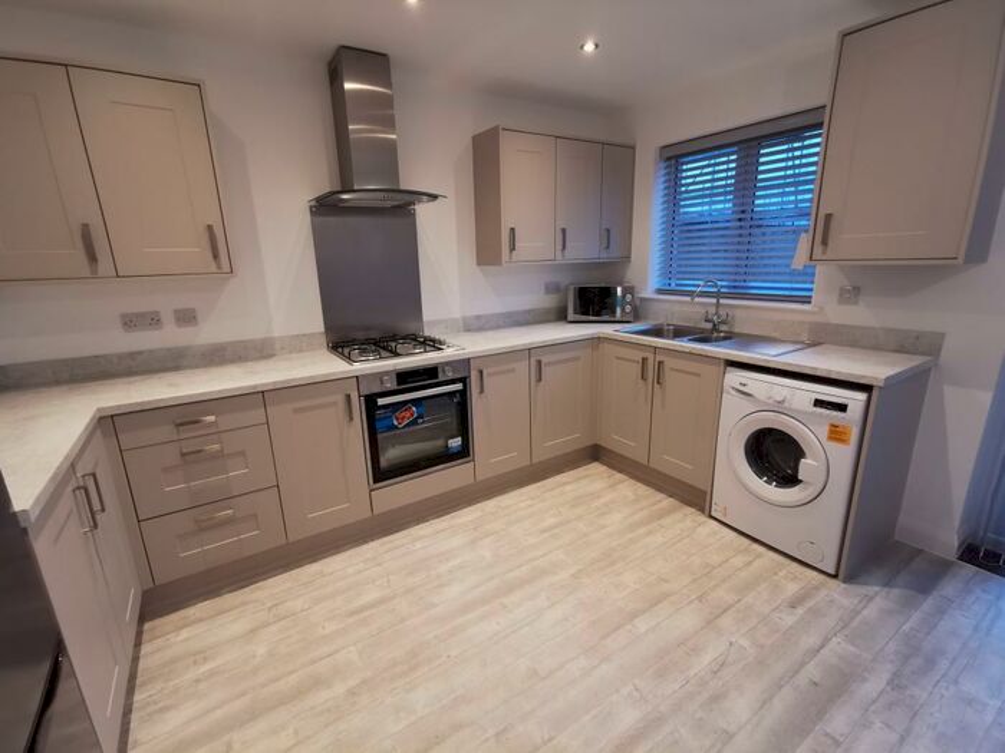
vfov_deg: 78.1
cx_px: 502
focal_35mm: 16
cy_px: 376
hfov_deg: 94.5
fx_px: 465
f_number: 2.2
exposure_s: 1/33.3
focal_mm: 2.35
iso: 200
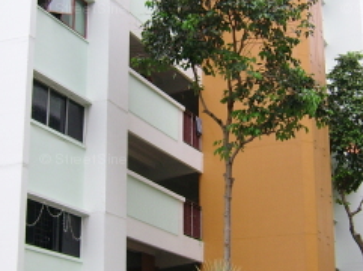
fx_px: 838
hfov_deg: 24.4
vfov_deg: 18.4
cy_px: 161
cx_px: 152
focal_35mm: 80
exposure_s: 1/297
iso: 50
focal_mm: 5.95
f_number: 2.8
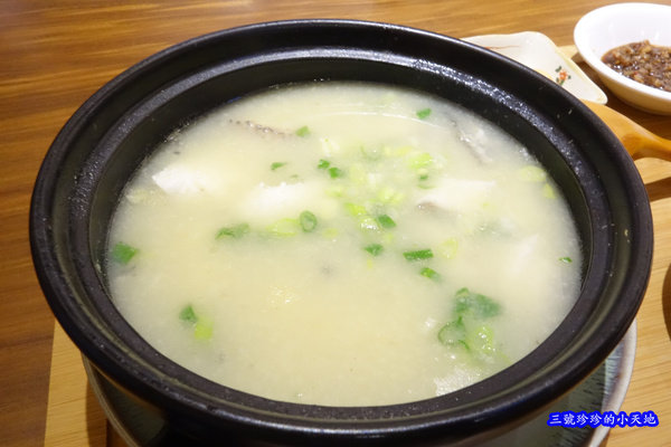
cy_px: 224
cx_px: 336
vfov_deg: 46.4
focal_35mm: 28
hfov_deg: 65.5
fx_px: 522
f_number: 9
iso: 1600
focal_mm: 10.4
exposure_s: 1/4
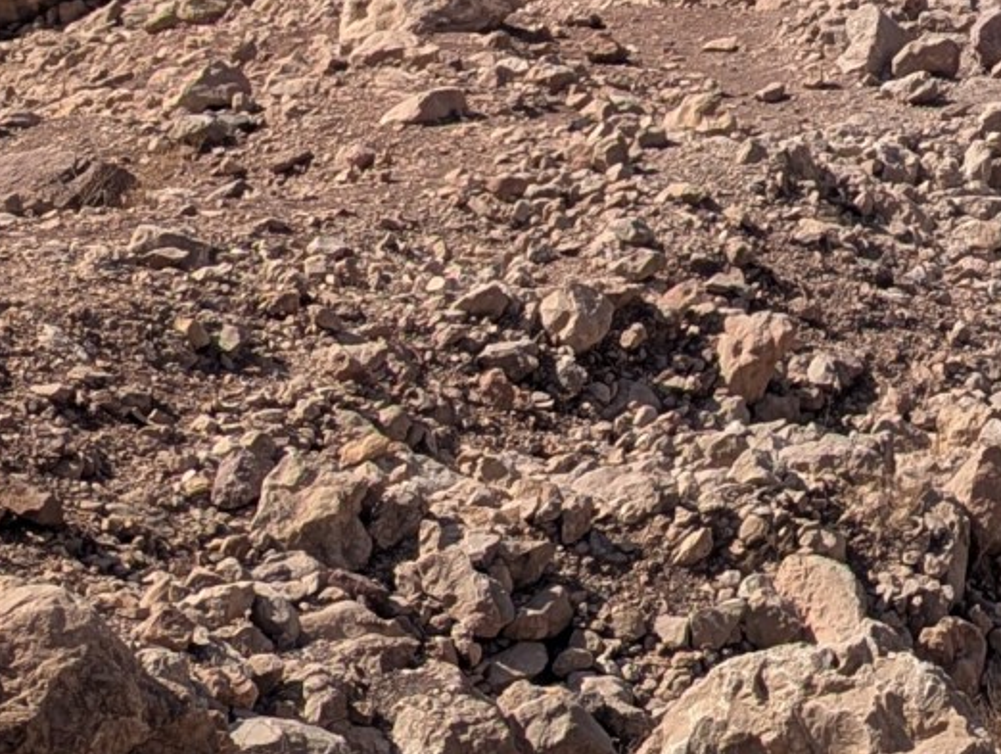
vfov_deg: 12.0
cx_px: 1760
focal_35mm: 115
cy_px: -570
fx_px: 3330
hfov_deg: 15.0
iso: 45
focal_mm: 6.81
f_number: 1.85
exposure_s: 1/2217
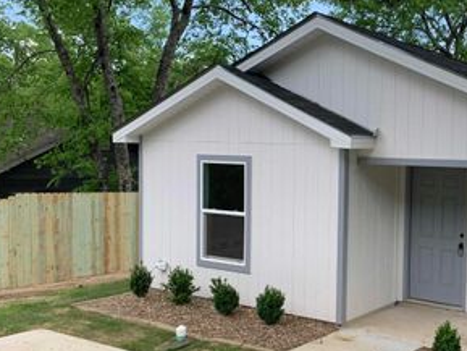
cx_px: 385
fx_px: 607
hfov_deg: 40.1
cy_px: 198
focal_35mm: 45
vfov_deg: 32.2
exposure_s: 1/490
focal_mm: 4.25
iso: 25
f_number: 1.8
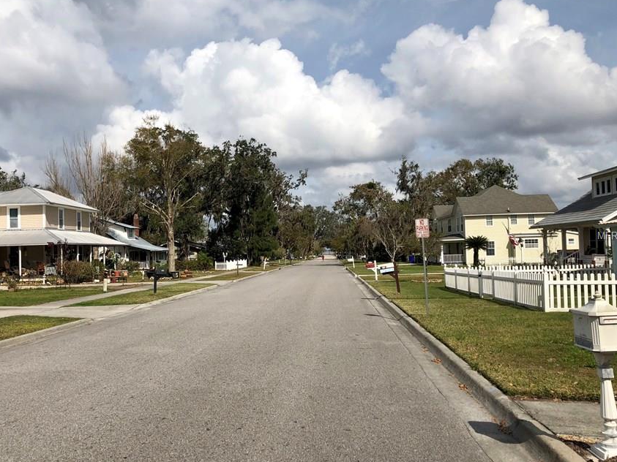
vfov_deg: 41.8
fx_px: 606
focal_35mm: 34
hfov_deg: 53.8
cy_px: 236
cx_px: 267
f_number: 1.8
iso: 20
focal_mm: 3.99
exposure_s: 1/4367
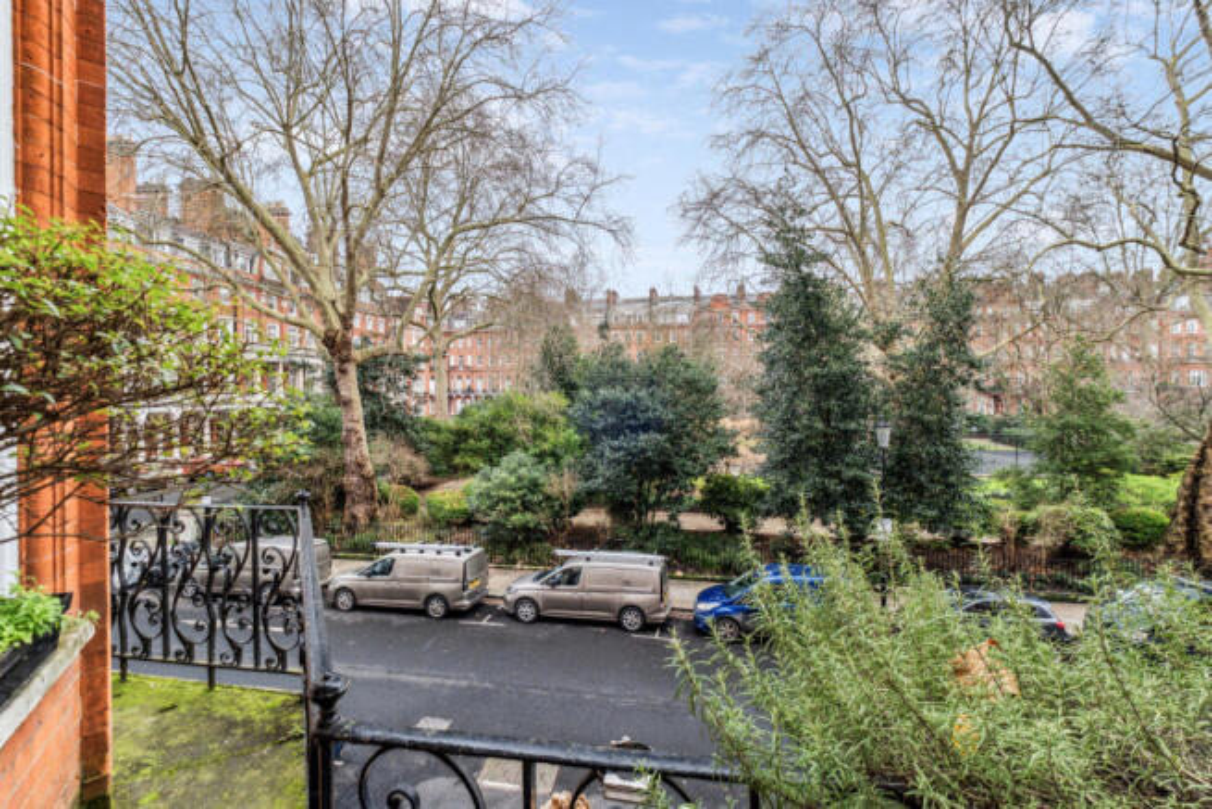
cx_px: 606
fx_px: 505
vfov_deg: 77.4
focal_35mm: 15
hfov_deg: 100.4
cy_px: 404
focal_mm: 10
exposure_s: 1/160
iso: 3200
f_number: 8
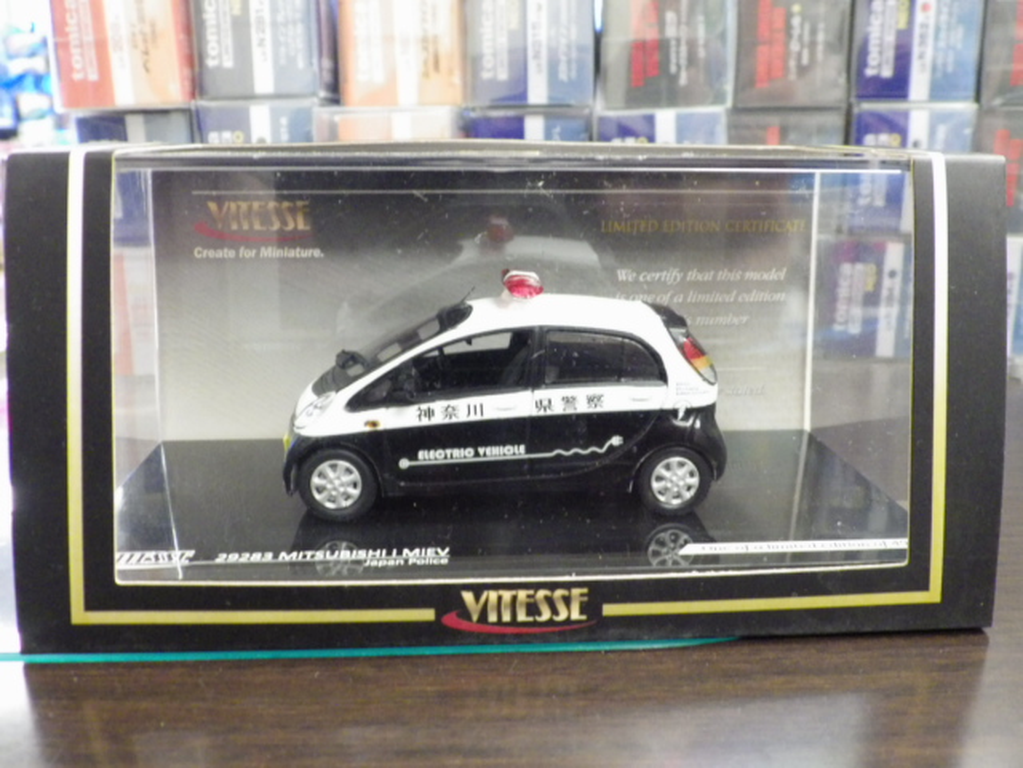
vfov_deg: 41.8
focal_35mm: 34
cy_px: 384
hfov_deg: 54.0
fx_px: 1005
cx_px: 512
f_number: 3.4
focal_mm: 6.2
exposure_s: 1/25
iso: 1000
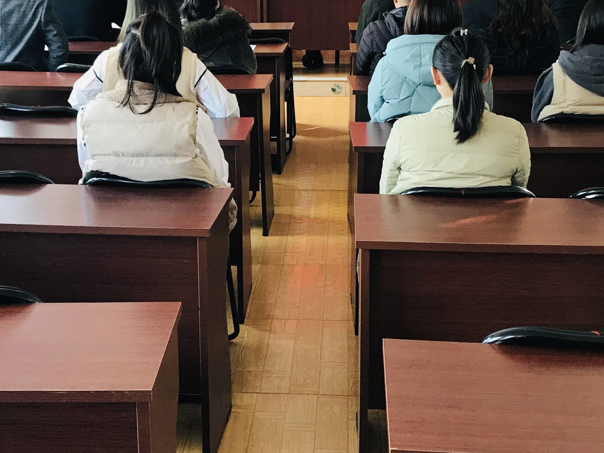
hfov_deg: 35.5
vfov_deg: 27.0
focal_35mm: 54
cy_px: 202
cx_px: 288
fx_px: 942
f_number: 1.8
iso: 32
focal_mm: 3.99
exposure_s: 1/28
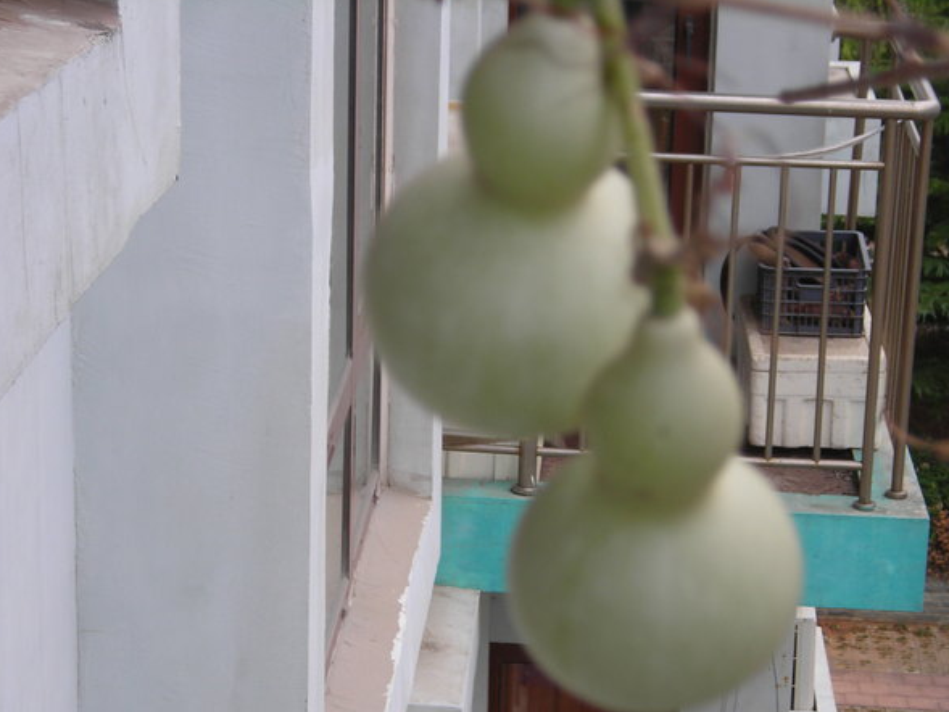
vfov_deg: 13.8
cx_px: 508
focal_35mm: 107
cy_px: 416
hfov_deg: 18.4
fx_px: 2934
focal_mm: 14.8
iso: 50
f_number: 4.6
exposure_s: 1/30
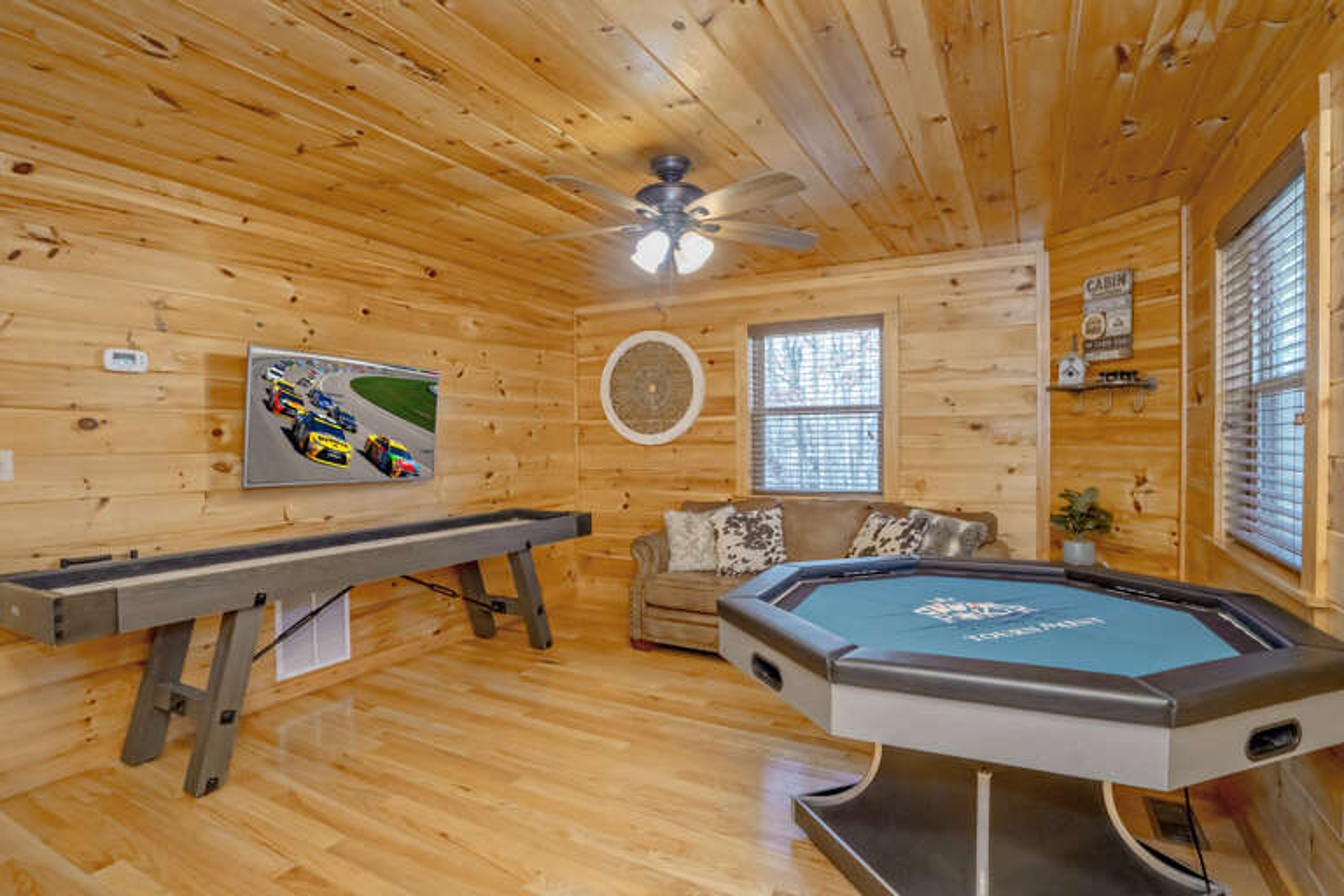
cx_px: 672
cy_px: 448
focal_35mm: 16
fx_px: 597
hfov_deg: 96.7
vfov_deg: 73.7
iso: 1600
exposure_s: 1/200
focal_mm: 16
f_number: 6.3
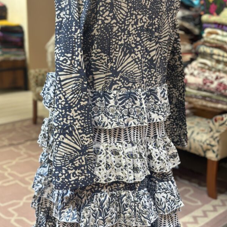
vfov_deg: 30.0
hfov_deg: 30.0
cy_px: 97
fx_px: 423
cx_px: 113
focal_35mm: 57
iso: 125
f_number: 1.78
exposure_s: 1/50
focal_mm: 6.86
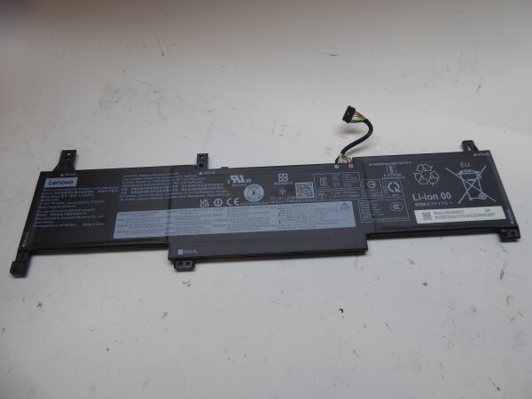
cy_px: 200
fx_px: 384
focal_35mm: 25
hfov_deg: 69.4
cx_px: 266
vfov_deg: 54.9
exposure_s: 1/100
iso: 80
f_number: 3.3
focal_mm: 4.3
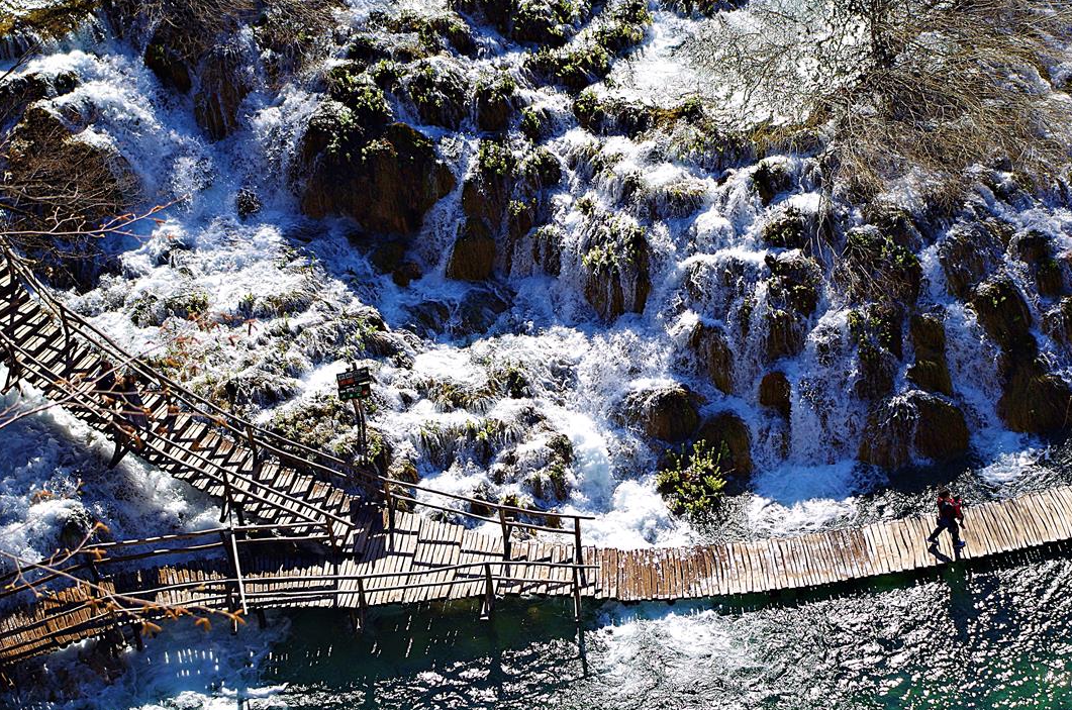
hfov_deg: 19.5
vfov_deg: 13.0
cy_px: 386
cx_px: 664
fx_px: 3121
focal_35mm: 105
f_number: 7.1
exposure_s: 1/200
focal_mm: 55
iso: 100
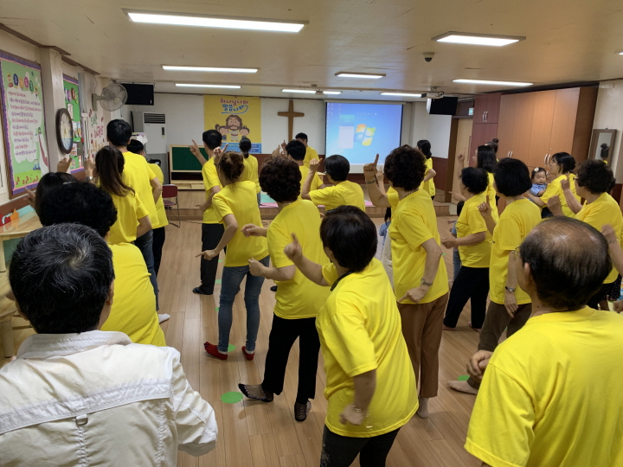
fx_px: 468
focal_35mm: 26
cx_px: 312
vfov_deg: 53.1
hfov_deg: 67.3
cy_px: 234
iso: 64
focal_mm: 4.25
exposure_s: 1/60
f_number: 1.8
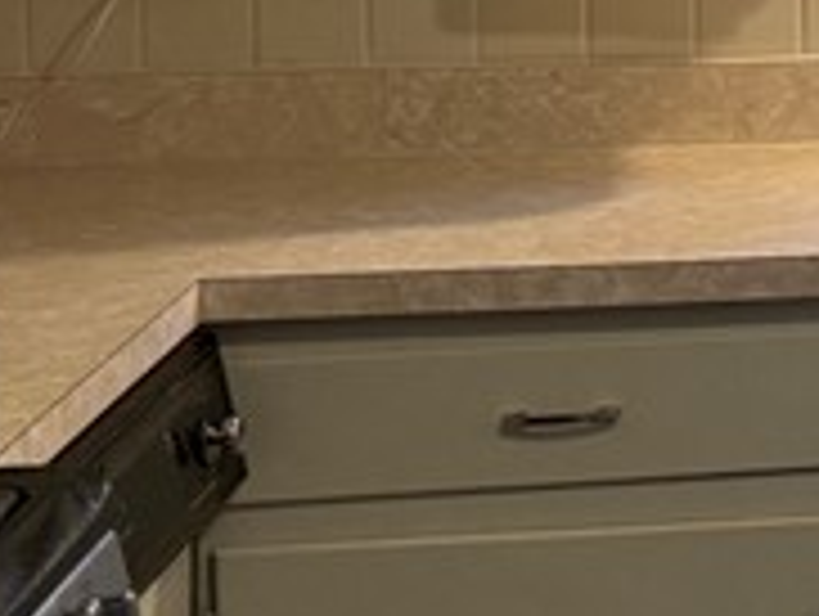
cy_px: -220
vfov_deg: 10.7
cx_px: 1917
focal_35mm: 135
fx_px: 3198
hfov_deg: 12.0
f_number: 1.78
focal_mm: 6.76
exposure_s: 1/60
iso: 200
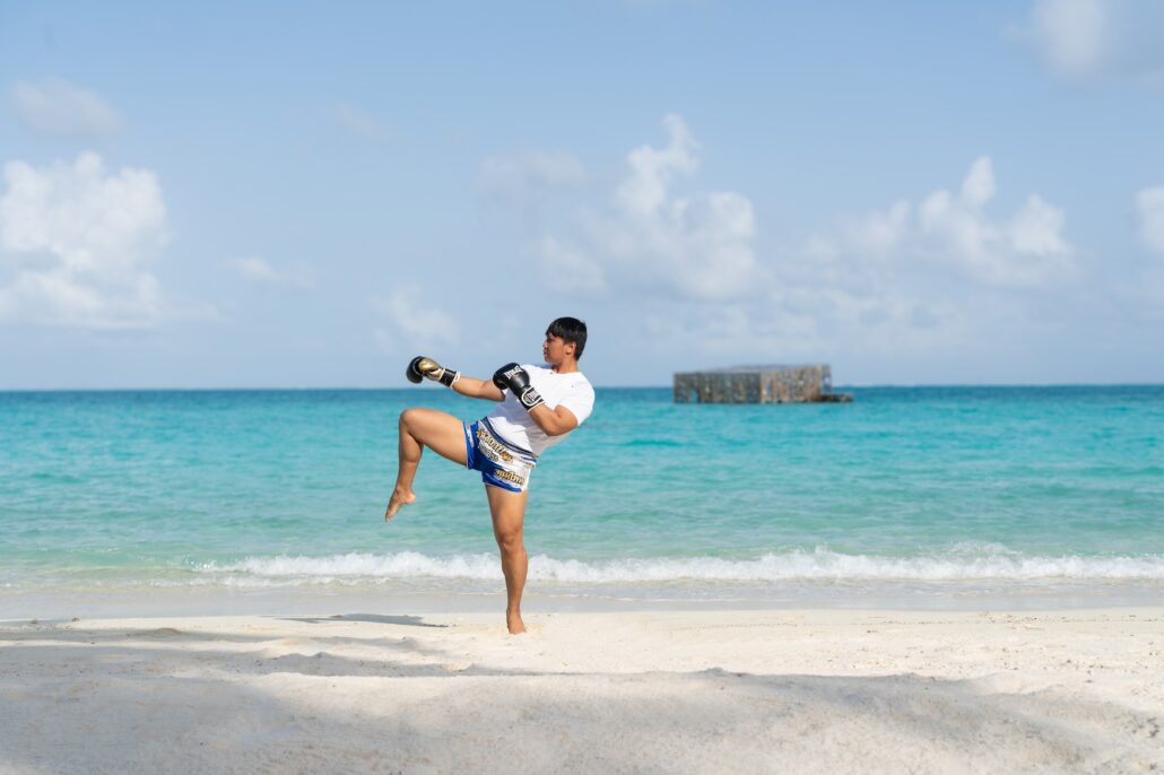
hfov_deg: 48.5
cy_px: 388
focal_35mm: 40
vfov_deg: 33.4
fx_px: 1293
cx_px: 582
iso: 100
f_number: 8
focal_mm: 40
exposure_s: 1/250
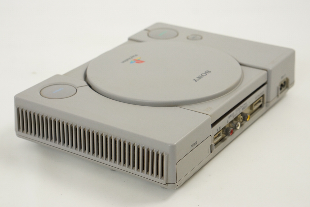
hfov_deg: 27.0
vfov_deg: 18.2
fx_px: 646
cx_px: 155
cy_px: 104
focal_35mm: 75
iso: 800
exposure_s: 1/80
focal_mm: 50
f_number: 6.3
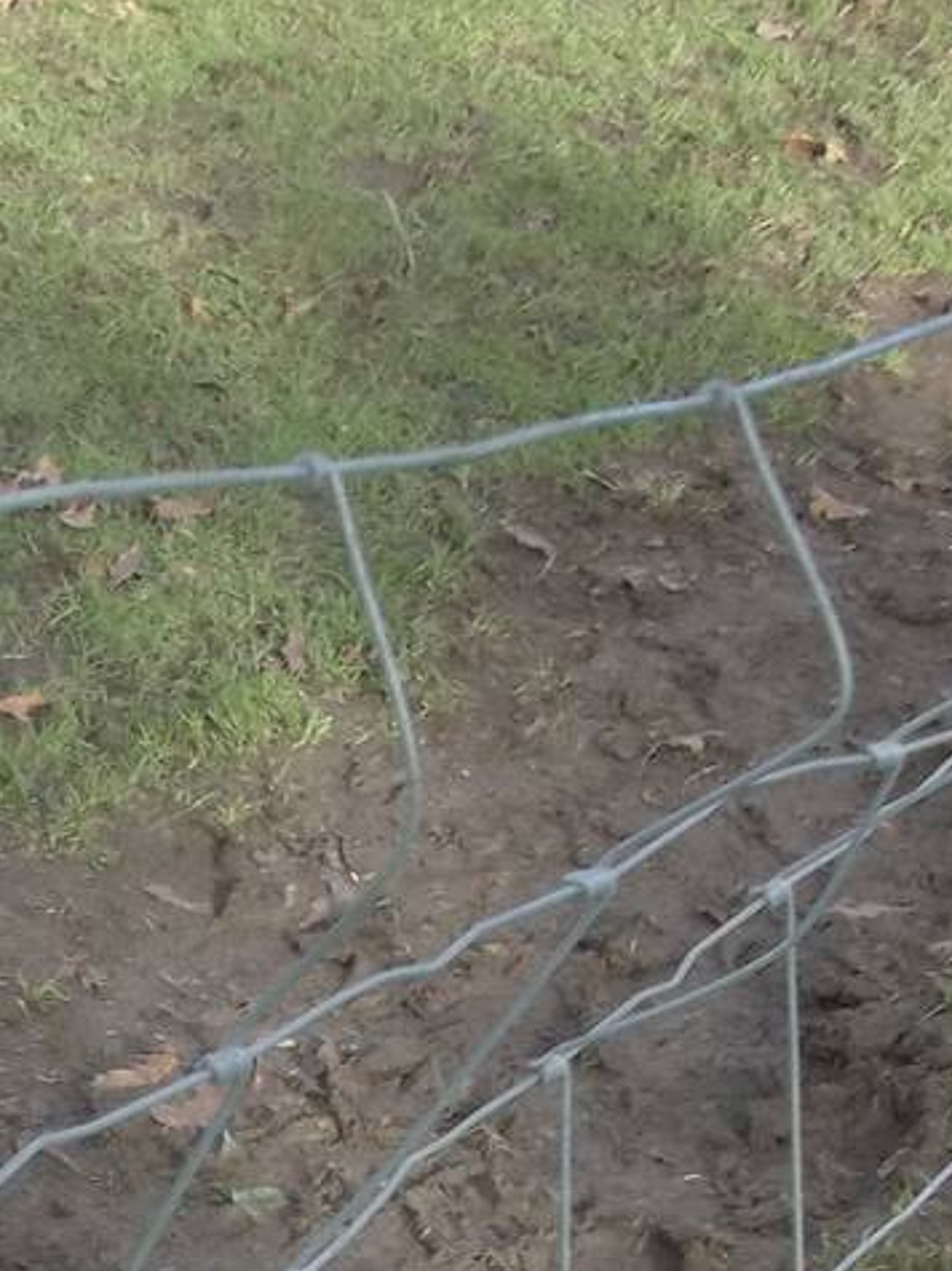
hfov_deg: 9.3
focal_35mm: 155
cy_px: 2071
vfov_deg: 12.0
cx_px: -492
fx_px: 5686
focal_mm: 8.3
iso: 80
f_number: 3.7
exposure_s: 1/160
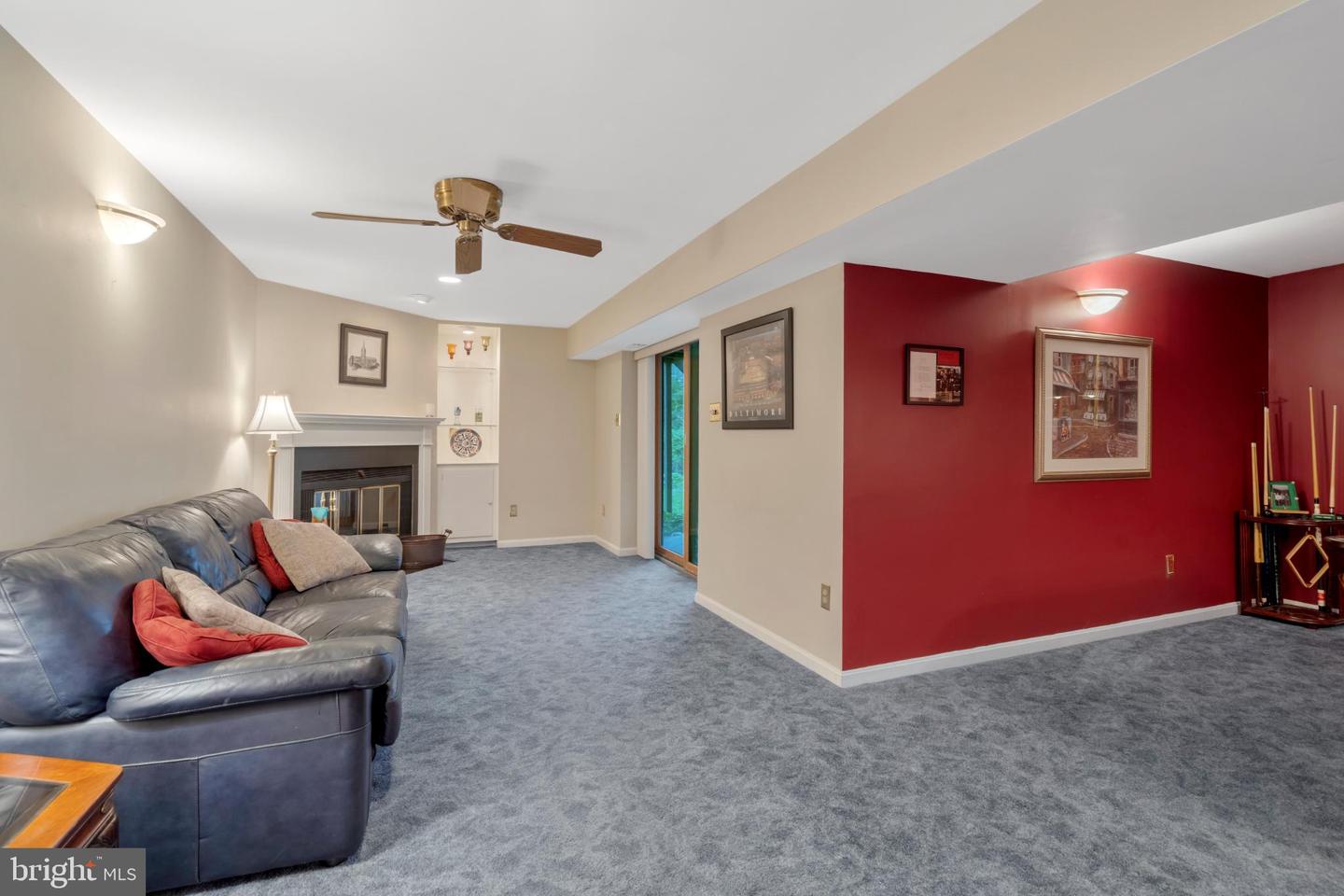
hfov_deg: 96.7
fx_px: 597
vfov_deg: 73.7
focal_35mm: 16
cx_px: 672
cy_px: 448
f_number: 8
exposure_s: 1/13
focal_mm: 16
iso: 1250
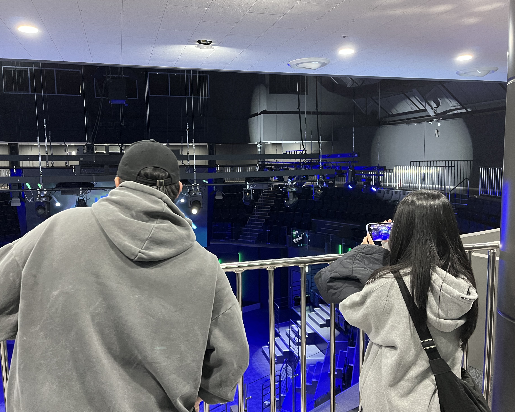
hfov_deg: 62.2
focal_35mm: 28
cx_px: 255
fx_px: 427
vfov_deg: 51.5
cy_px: 201
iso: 500
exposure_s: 1/60
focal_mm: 5.1
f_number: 1.6
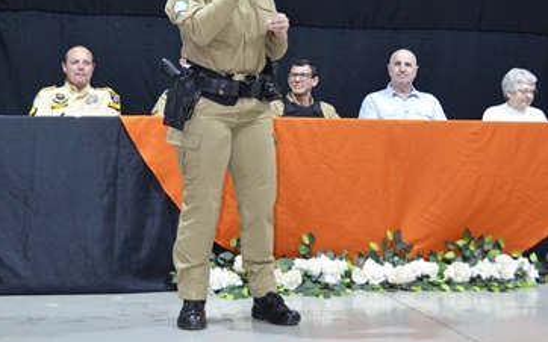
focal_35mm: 65
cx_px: 273
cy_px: 97
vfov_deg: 19.9
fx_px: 970
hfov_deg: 31.5
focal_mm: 28
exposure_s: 1/60
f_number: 4.5
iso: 2800
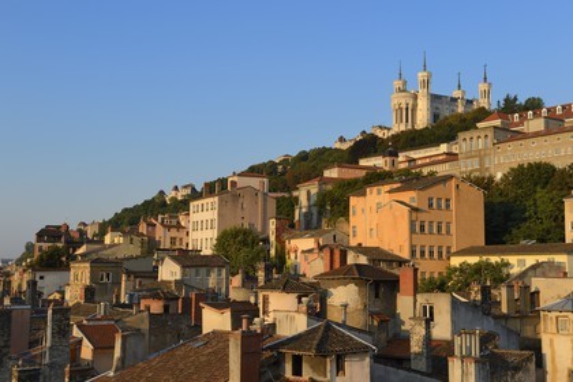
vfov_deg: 28.1
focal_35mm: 48
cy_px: 191
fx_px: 764
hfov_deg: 41.1
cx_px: 286
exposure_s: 1/160
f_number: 10
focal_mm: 48
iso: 200
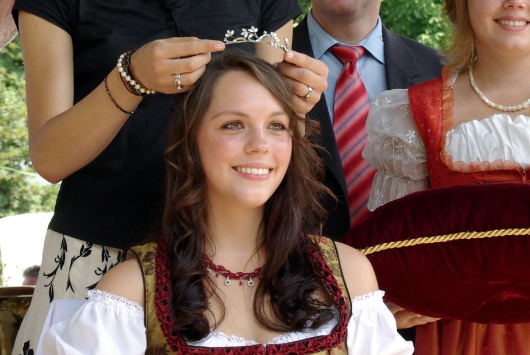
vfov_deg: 8.6
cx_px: 290
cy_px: 44
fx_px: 2358
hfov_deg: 12.8
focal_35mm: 160
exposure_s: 1/125
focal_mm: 48
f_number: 8
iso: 400
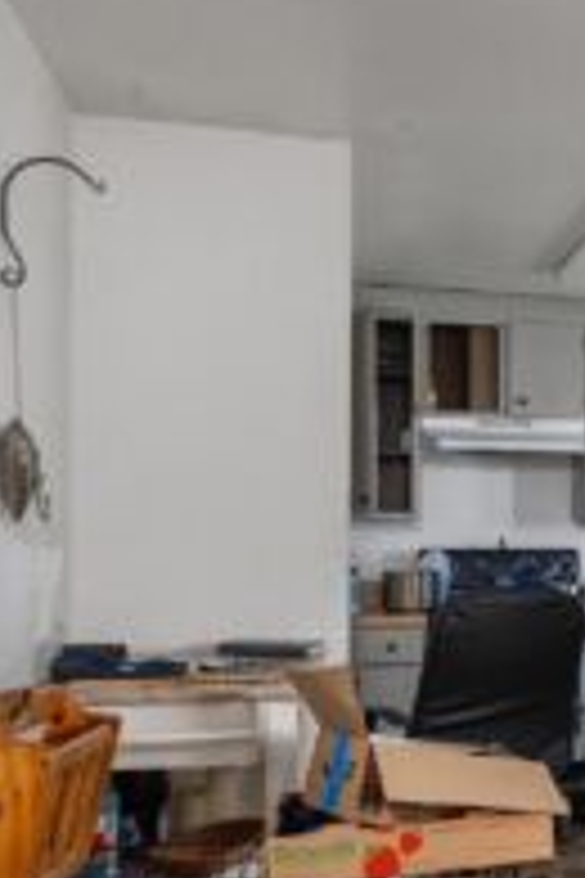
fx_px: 999
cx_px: 639
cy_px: 570
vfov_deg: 46.8
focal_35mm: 41
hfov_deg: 29.5
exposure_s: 1.3
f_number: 7.1
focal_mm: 20
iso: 5000
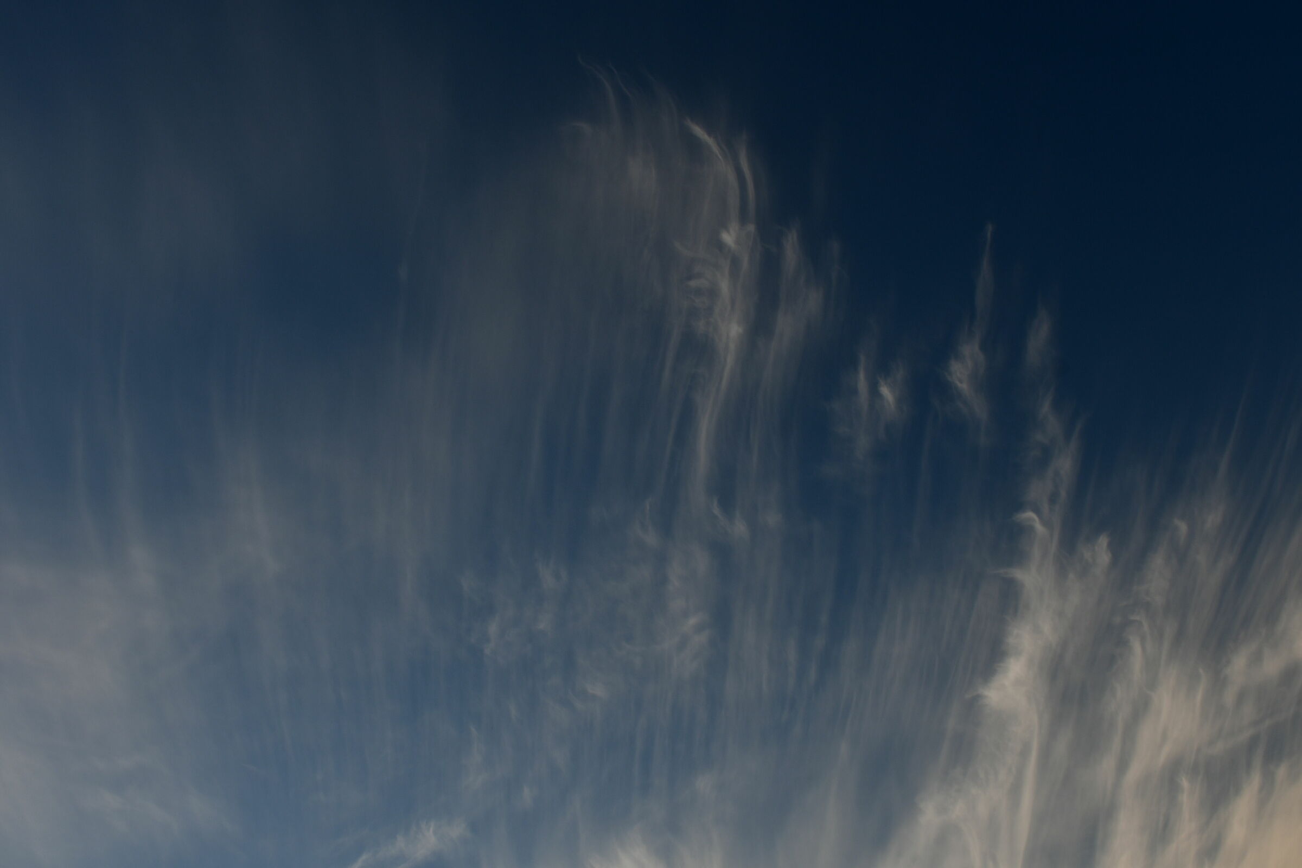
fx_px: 1627
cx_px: 651
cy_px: 434
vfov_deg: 29.9
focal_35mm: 45
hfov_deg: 43.6
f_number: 8
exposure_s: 1/200
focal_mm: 30
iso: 100
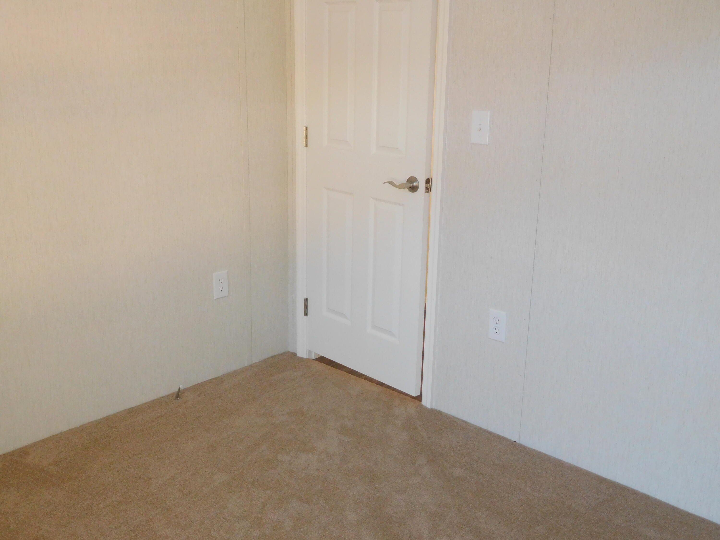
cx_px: 360
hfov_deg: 52.6
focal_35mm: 35
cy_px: 270
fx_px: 728
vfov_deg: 40.7
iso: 320
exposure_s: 1/30
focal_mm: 6.2
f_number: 3.8
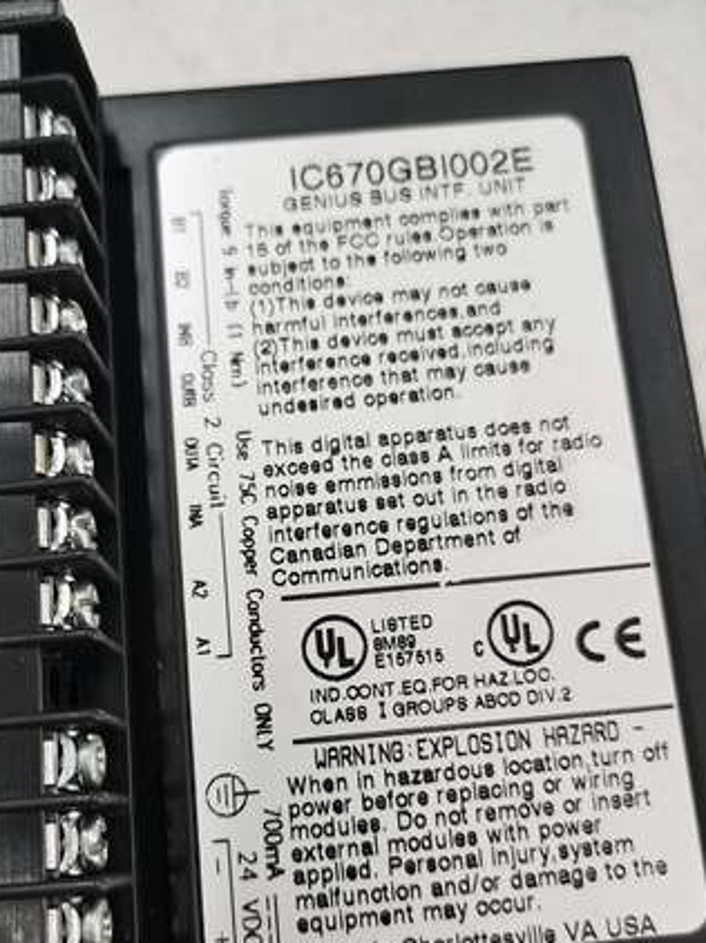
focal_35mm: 37
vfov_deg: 49.8
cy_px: 574
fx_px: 1007
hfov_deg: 38.6
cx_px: 349
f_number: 1.8
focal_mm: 5.58
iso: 160
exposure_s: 1/100
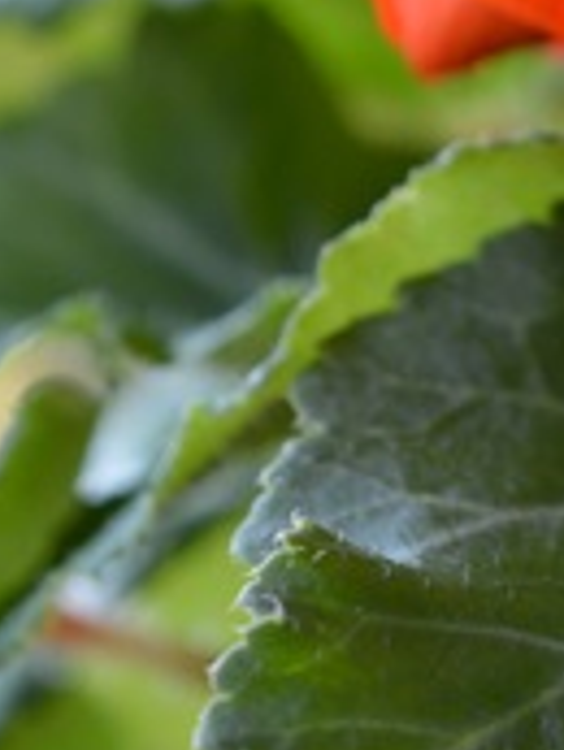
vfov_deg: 6.2
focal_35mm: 319
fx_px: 6927
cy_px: -141
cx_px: 347
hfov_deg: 4.7
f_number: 5
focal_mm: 85
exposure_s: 1/125
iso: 220
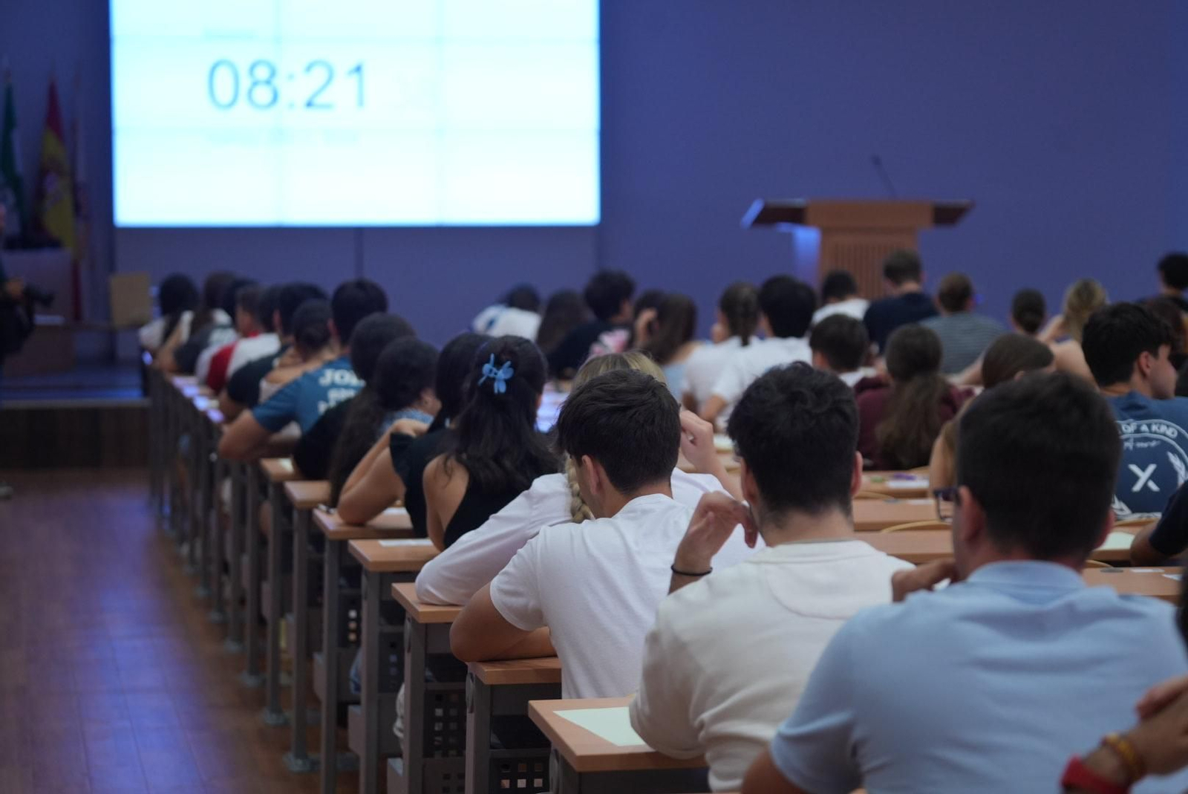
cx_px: 594
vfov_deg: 13.3
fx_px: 3401
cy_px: 397
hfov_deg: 19.8
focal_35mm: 103
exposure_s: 1/160
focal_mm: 103
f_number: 4
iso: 1250
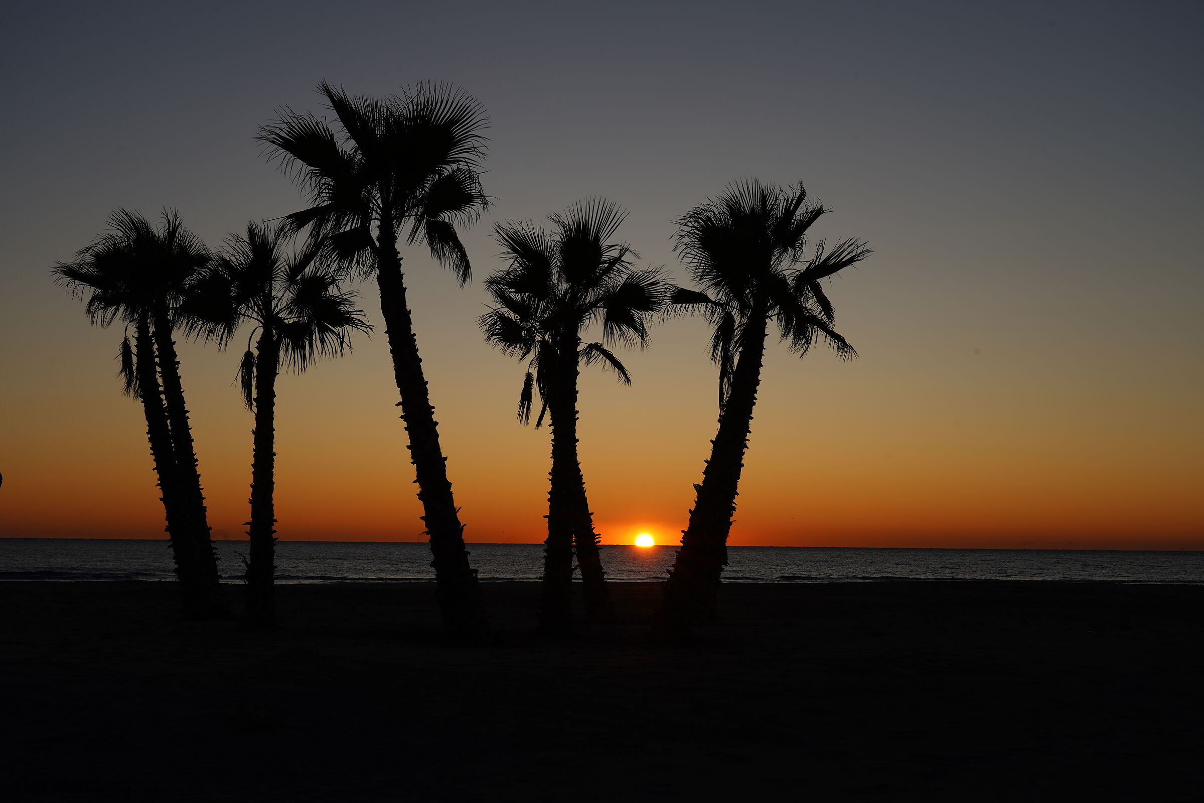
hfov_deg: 40.3
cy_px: 402
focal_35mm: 49
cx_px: 602
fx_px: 1639
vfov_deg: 27.5
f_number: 16
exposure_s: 1/40
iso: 50
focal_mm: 49
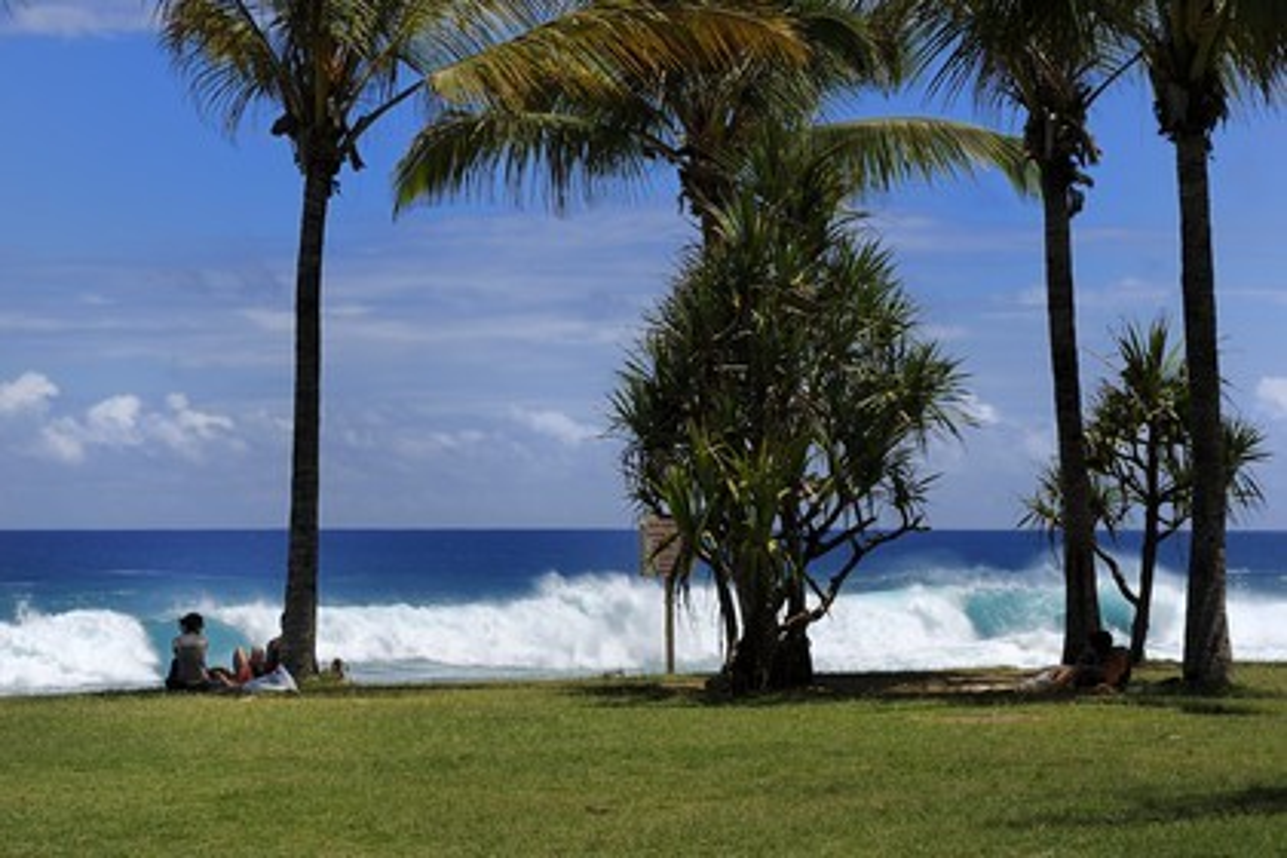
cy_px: 429
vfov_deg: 12.2
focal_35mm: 112
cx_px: 644
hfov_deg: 18.3
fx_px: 4004
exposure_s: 1/400
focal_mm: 112
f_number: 11
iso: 200
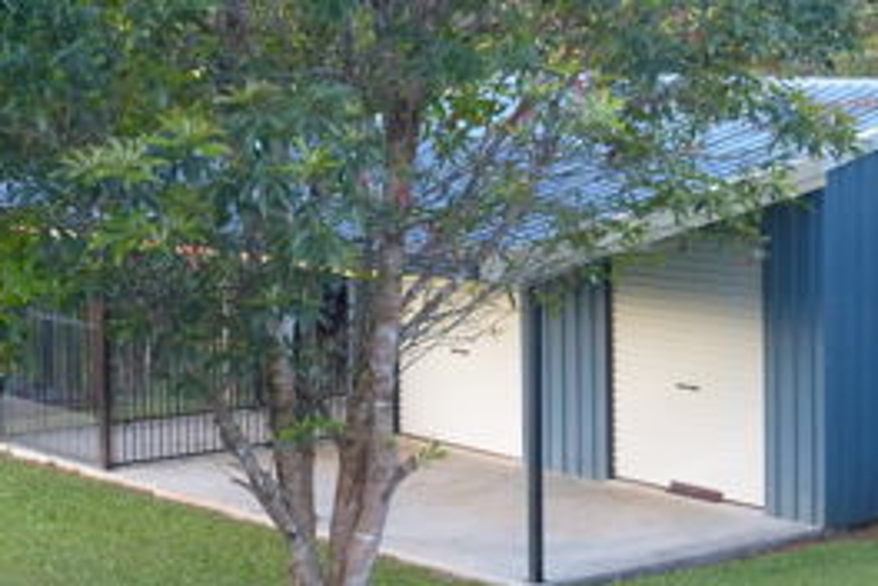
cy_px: 127
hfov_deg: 19.3
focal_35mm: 106
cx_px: 515
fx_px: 2585
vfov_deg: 12.9
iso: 400
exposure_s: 1/60
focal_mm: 8.7
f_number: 4.1
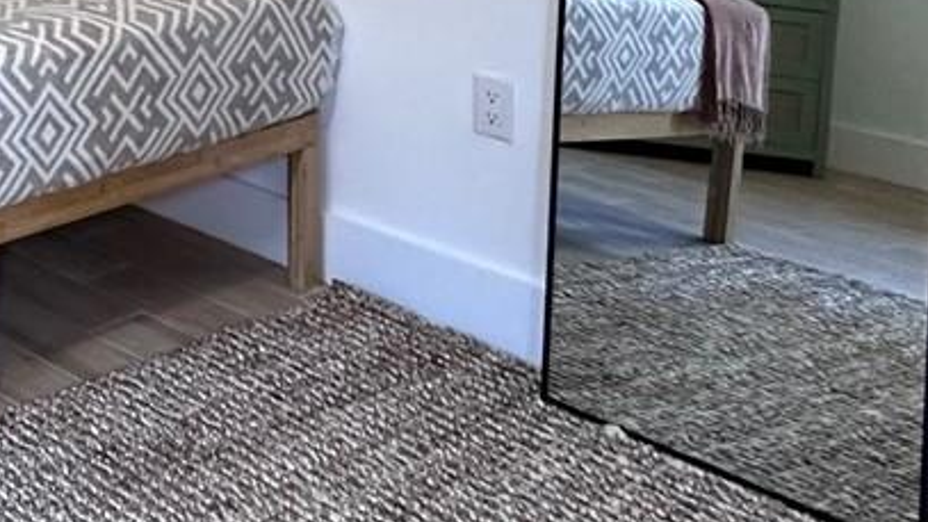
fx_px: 1477
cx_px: -385
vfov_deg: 17.6
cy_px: -305
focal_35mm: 60
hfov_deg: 27.0
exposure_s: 1/60
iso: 320
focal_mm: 2.22
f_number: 2.2
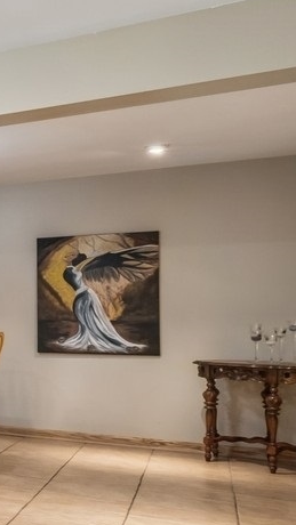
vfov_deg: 40.4
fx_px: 711
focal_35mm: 51
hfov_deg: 11.7
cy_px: 307
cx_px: -581
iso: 200
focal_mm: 14
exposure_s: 1/15
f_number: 9.5
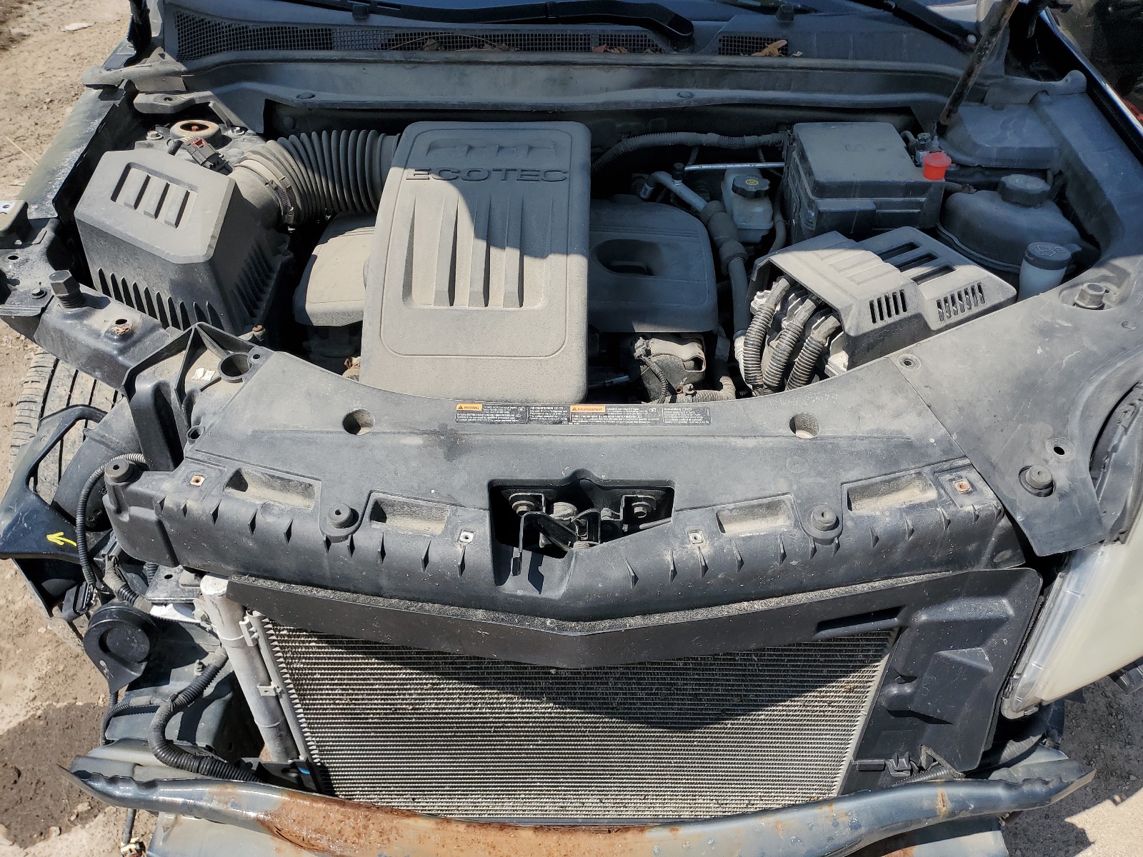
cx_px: 572
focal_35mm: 26
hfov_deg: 67.3
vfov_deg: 53.1
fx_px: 859
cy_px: 428
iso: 50
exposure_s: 1/3333
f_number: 1.5
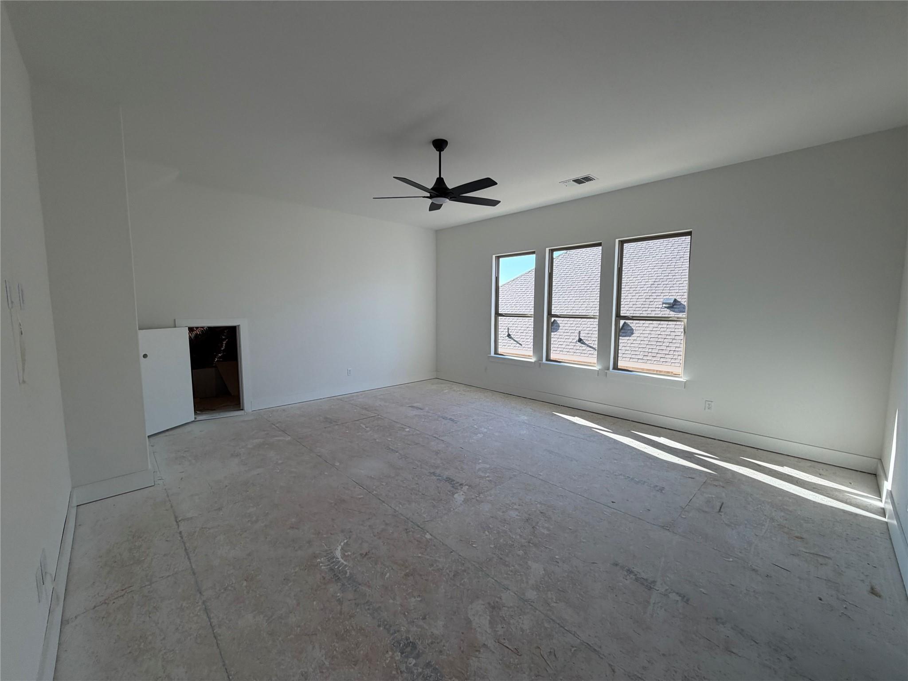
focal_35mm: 14
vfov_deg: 85.7
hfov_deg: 102.1
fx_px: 367
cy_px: 340
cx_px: 454
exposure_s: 1/124
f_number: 2.2
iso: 50
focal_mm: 2.22
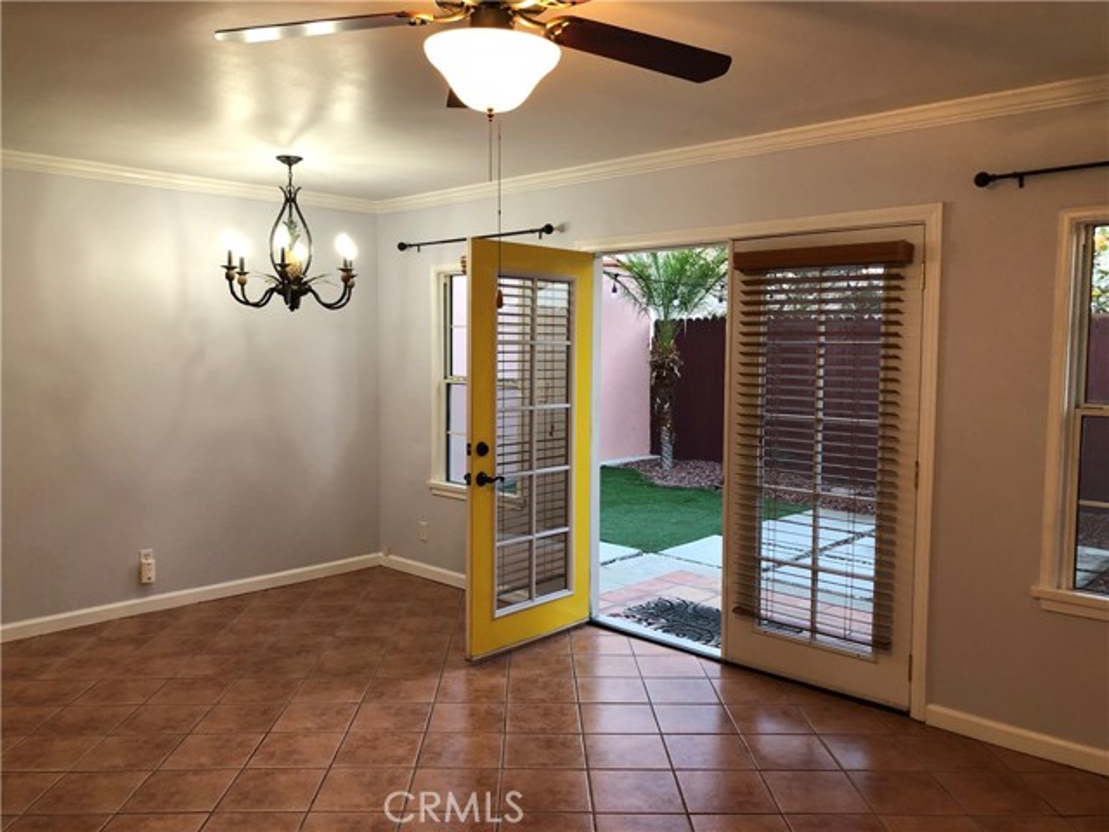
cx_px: 554
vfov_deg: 49.7
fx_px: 897
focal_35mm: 28
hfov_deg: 63.4
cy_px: 416
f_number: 1.8
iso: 40
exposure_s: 1/17
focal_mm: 3.99
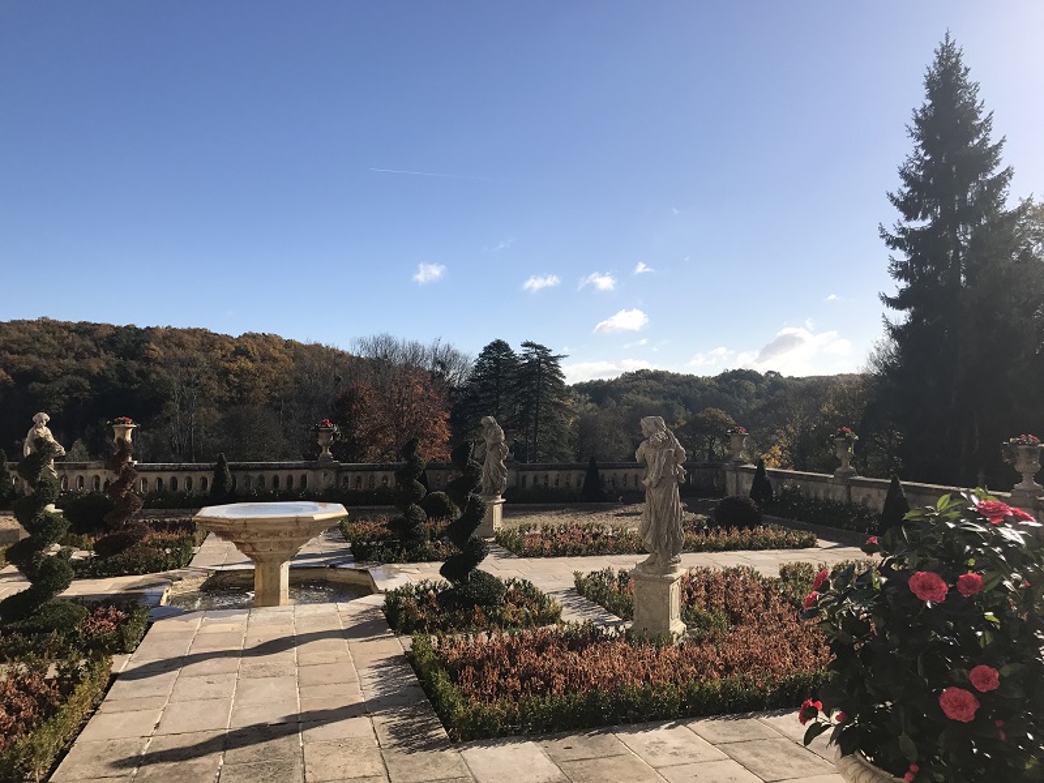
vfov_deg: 49.7
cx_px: 522
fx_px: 844
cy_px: 392
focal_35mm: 28
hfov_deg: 63.4
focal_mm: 3.99
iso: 20
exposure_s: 1/3096
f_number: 1.8
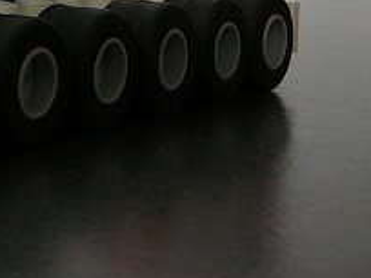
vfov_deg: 10.7
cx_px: -209
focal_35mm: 132
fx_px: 1415
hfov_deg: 13.9
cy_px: -164
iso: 200
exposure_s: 1/25
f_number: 2.8
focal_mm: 5.2
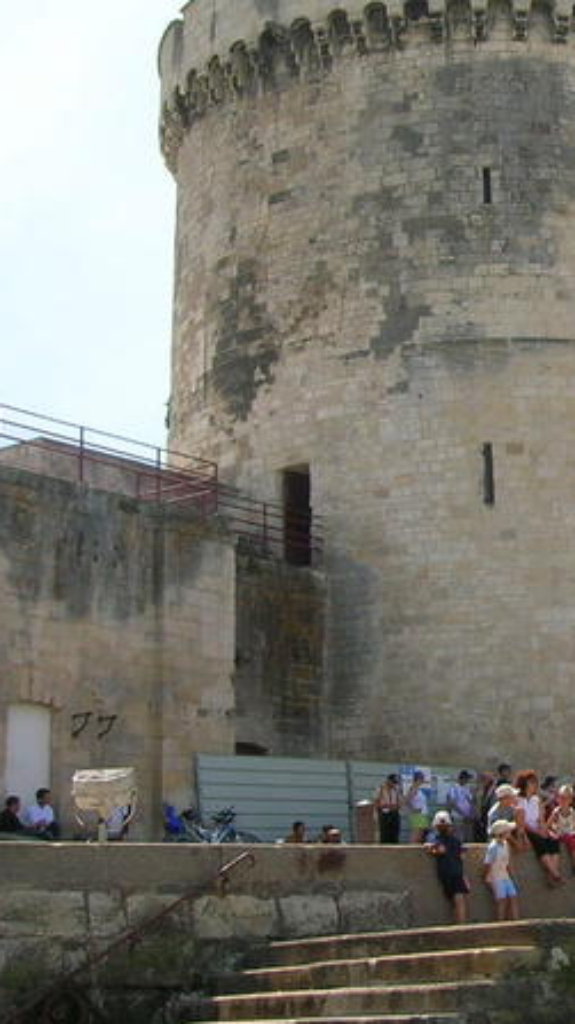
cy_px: 433
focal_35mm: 63
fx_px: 1710
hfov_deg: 17.7
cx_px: 777
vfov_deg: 33.3
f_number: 4.9
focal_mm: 5.7
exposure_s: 1/260
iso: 50
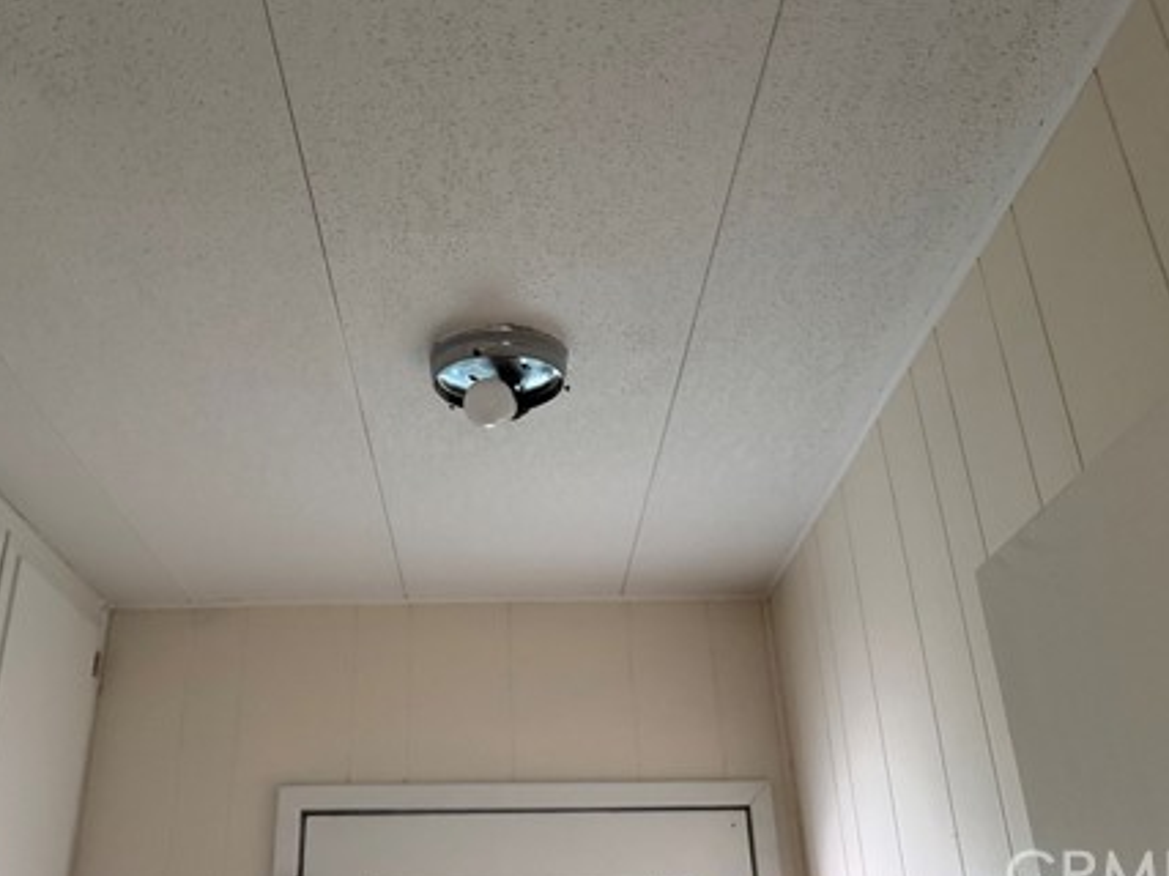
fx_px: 1215
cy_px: 257
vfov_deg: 38.9
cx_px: 490
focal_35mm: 36
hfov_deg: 51.1
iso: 800
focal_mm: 6.76
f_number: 1.78
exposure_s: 1/47
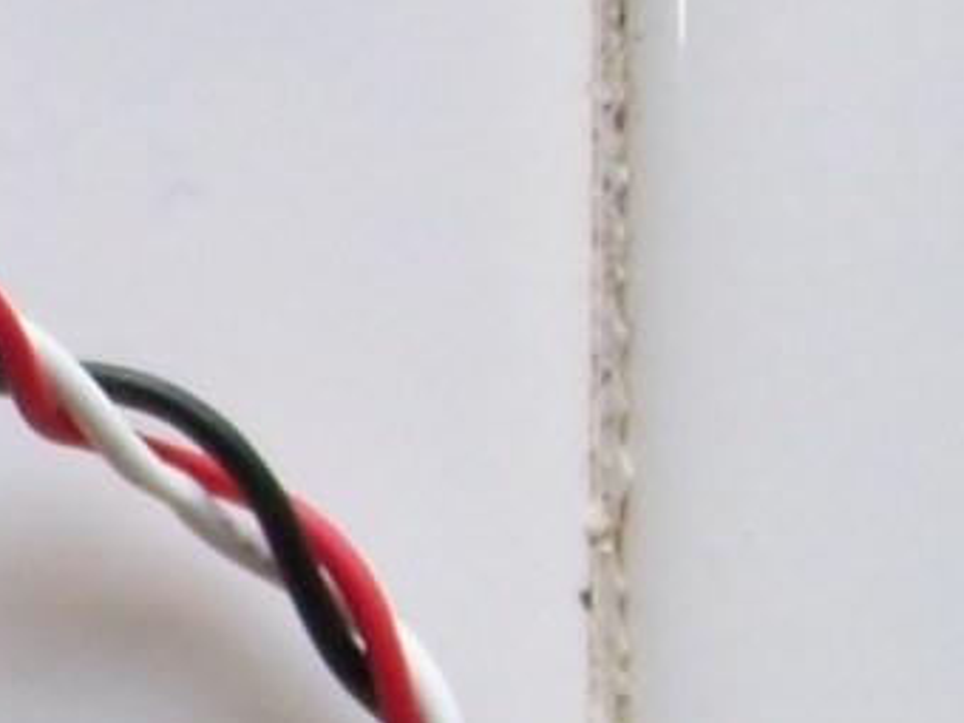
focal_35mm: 217
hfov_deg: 8.4
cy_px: 445
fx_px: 6043
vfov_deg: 6.8
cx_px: -1259
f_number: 2.7
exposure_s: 1/76.2
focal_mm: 6
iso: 80
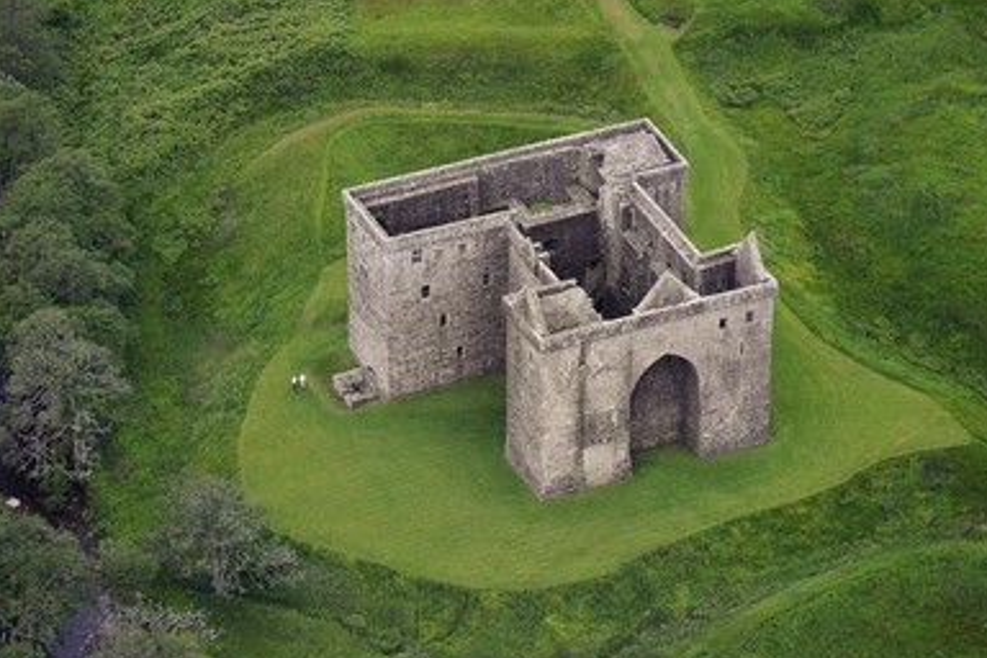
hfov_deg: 9.4
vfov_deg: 6.3
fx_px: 6004
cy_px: 311
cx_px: 476
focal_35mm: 219
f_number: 4
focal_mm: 200
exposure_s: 1/800
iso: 400
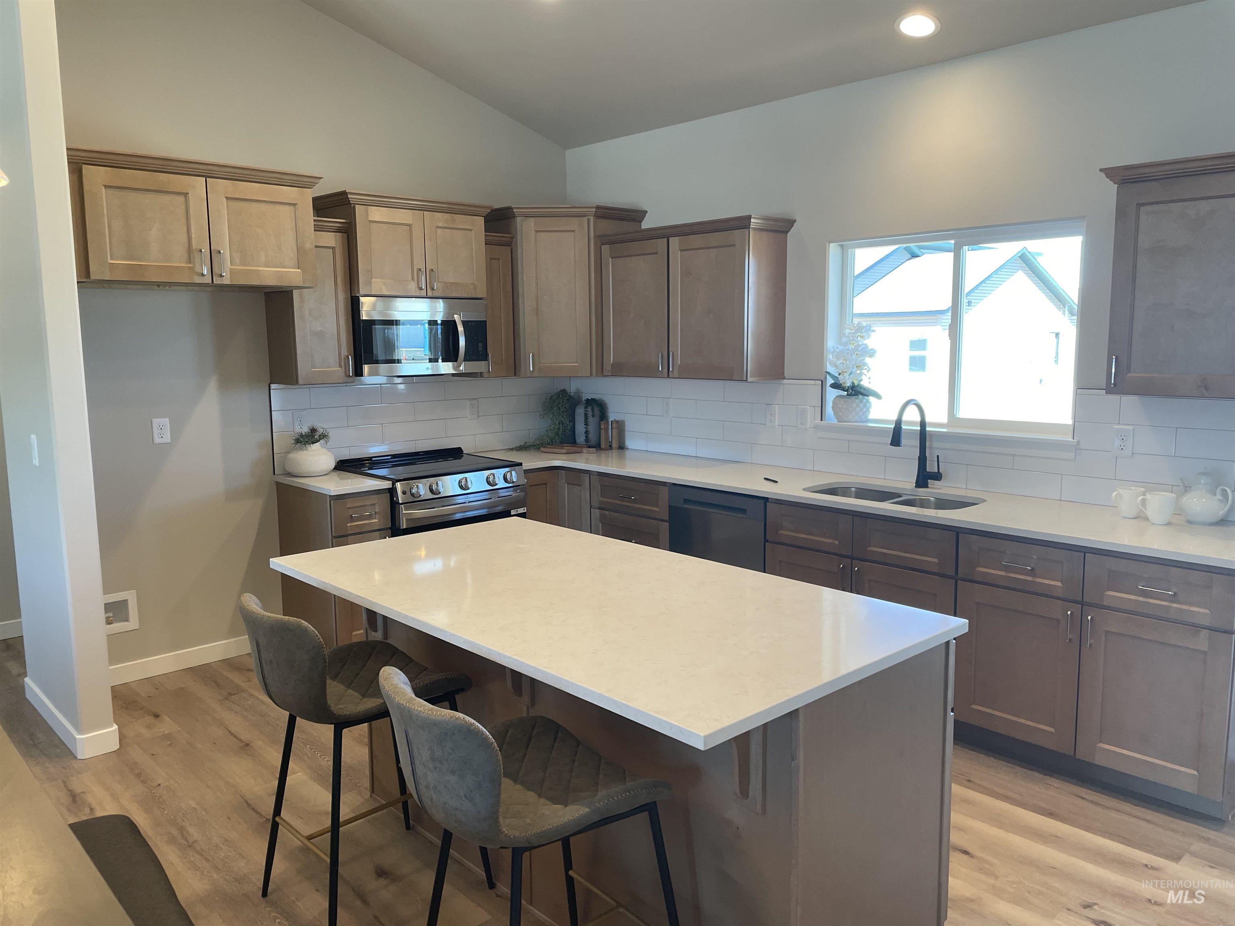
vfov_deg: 53.1
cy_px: 463
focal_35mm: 26
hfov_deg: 67.3
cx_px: 618
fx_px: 928
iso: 100
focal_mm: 4.2
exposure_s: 1/120
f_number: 1.6
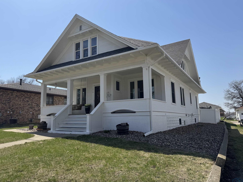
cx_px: 118
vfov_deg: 54.9
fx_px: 176
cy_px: 90
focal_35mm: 25
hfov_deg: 69.4
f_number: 1.78
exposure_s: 1/6410
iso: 80
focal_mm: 6.76
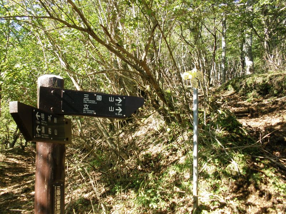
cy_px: 107
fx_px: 306
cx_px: 143
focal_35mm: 37
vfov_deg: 38.7
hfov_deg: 50.1
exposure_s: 1/80
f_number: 3.5
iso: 64
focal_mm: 6.6
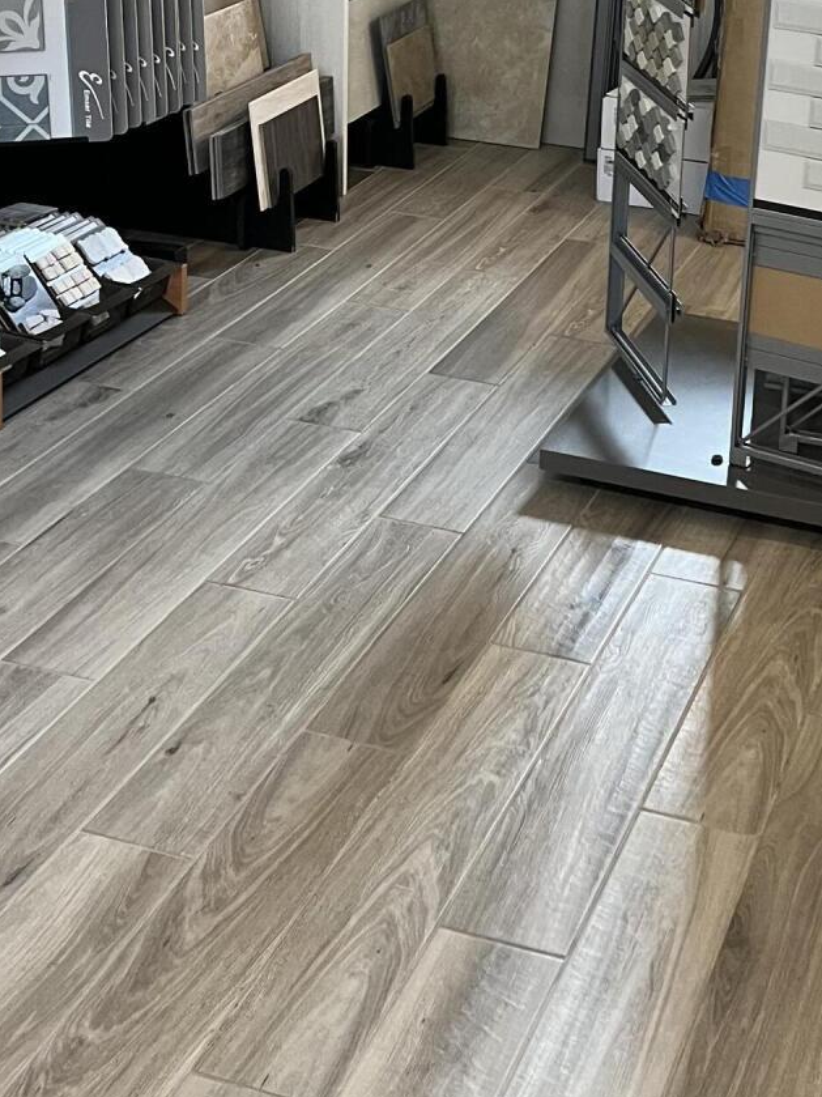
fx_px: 1964
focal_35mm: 62
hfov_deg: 23.6
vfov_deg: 29.9
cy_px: 111
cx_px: 515
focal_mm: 5.7
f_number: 1.5
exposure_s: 1/60
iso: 200
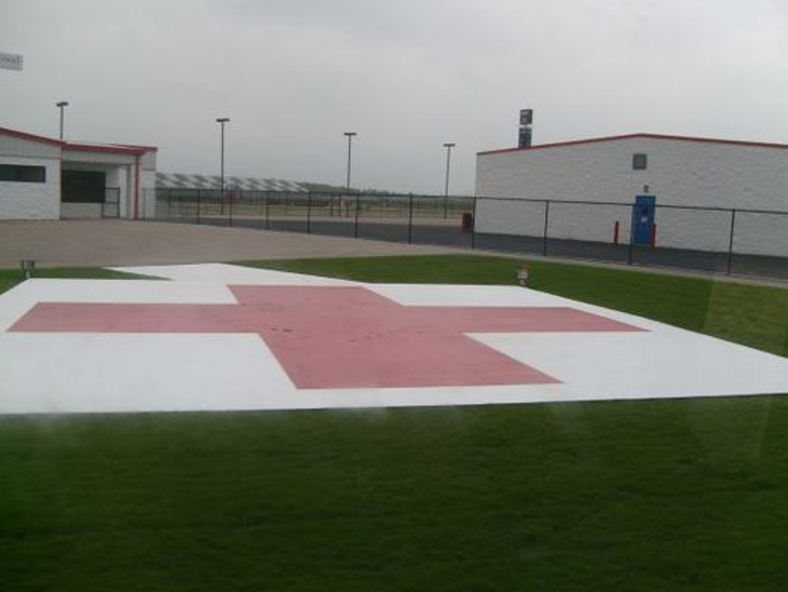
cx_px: 394
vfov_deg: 40.7
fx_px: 797
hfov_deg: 52.6
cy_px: 296
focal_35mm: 35
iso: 80
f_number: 7.1
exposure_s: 1/60
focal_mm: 5.8
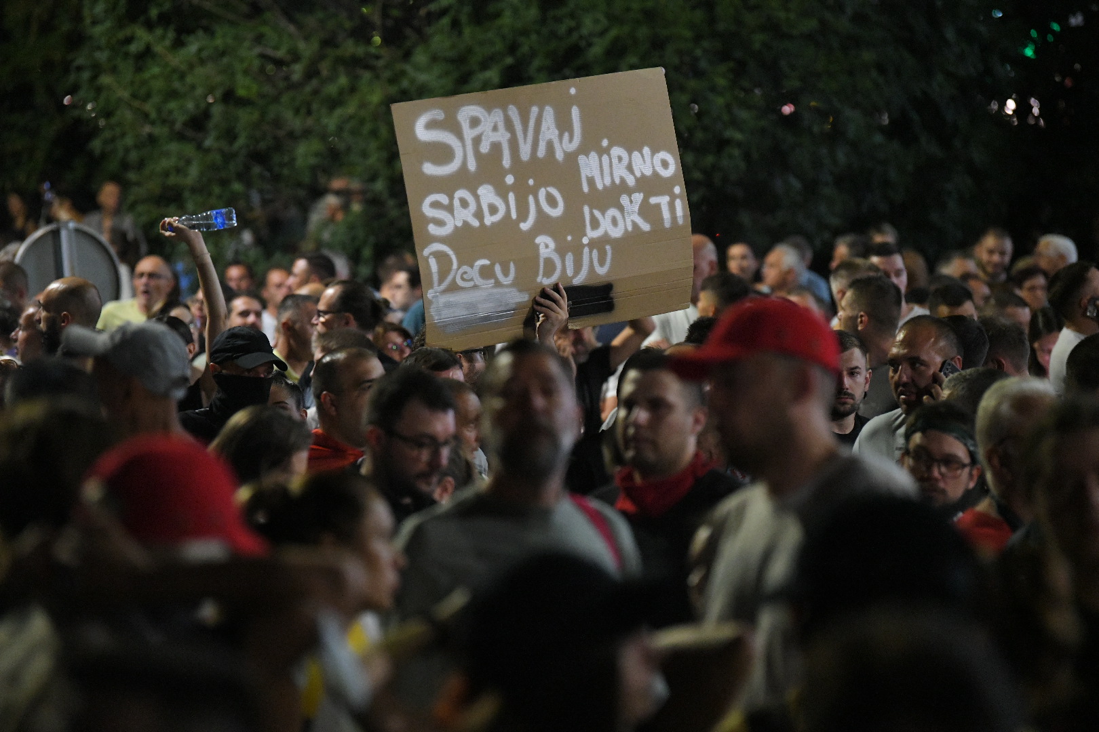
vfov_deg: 8.6
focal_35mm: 160
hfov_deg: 12.8
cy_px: 366
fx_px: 4884
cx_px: 550
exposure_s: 1/100
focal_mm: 160
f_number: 3.2
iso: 10000
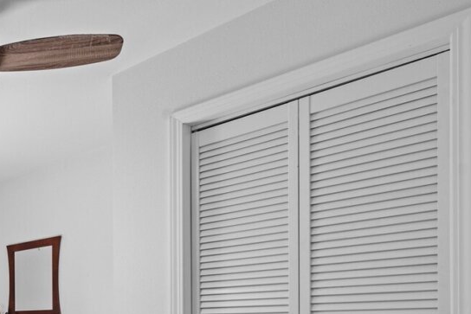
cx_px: -119
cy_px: 327
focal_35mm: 36
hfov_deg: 37.2
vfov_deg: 33.2
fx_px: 471
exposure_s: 1/20
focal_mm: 14
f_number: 8
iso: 400
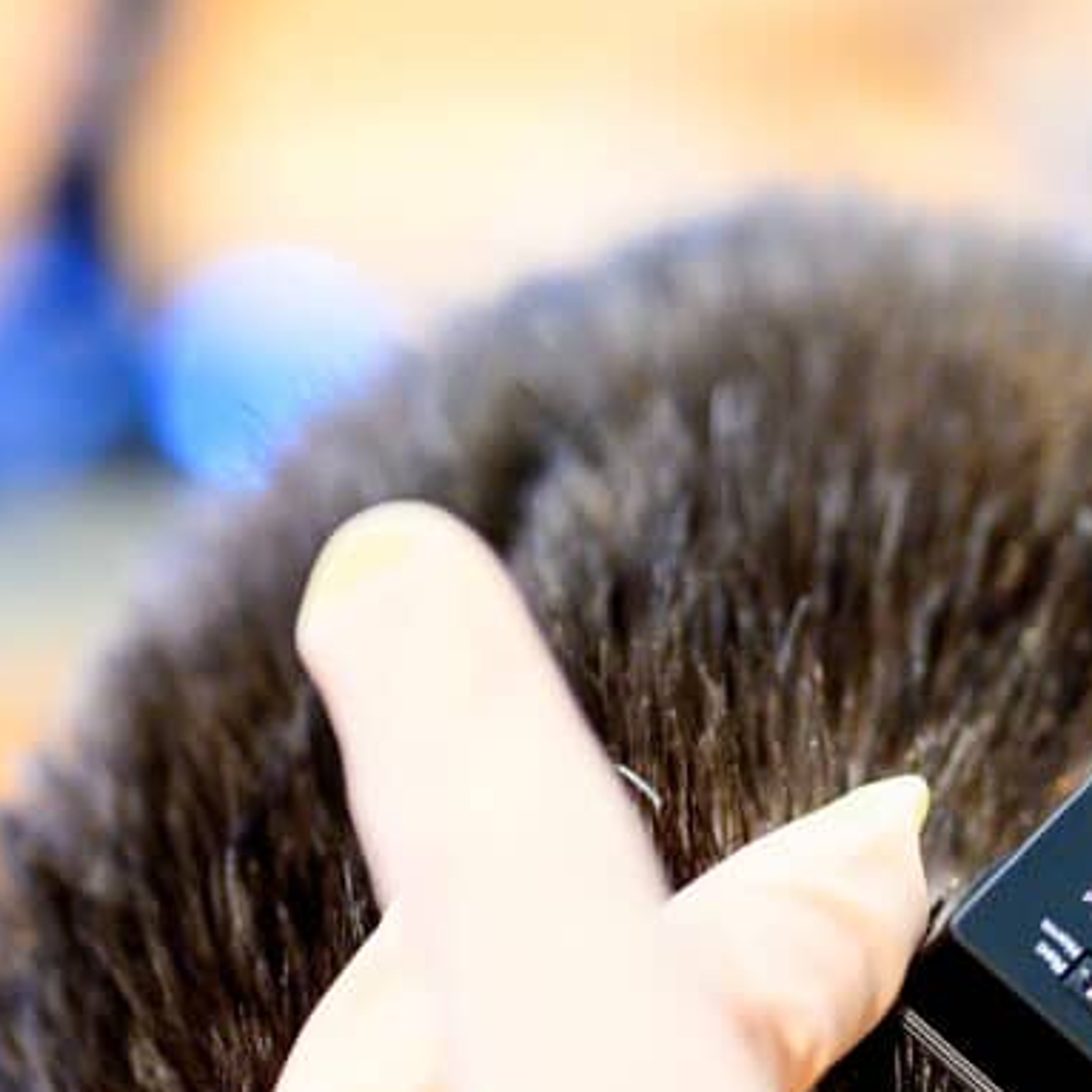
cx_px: 1200
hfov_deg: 12.9
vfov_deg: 13.1
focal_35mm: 133
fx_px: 4747
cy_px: 898
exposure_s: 1/180
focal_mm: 50
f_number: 2
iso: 4500
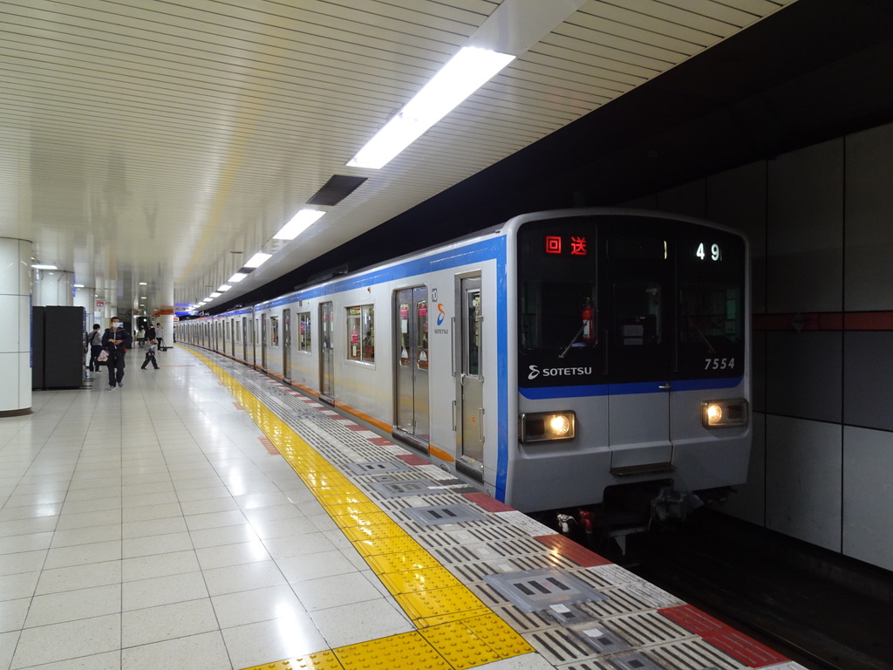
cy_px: 335
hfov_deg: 71.6
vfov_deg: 56.8
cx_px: 446
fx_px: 619
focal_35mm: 24
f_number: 3.5
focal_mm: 4.25
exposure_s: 1/30
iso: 160
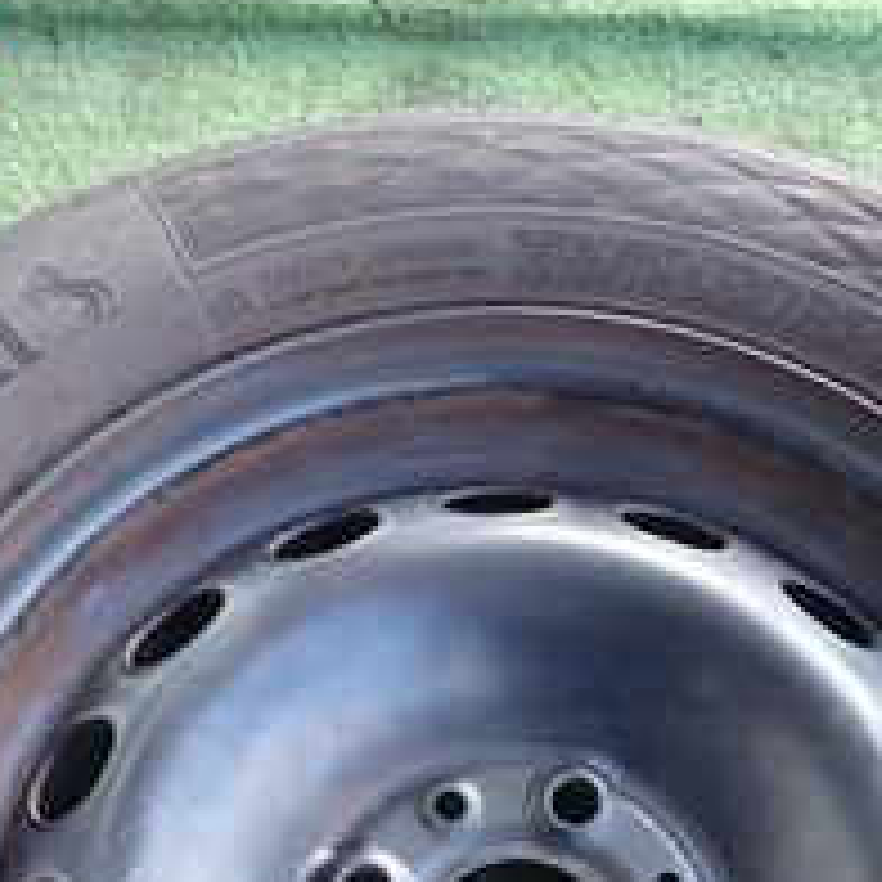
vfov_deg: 20.4
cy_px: 981
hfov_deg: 21.4
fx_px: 2335
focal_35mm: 81
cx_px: 504
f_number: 2.3
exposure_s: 1/100
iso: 200
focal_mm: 5.4
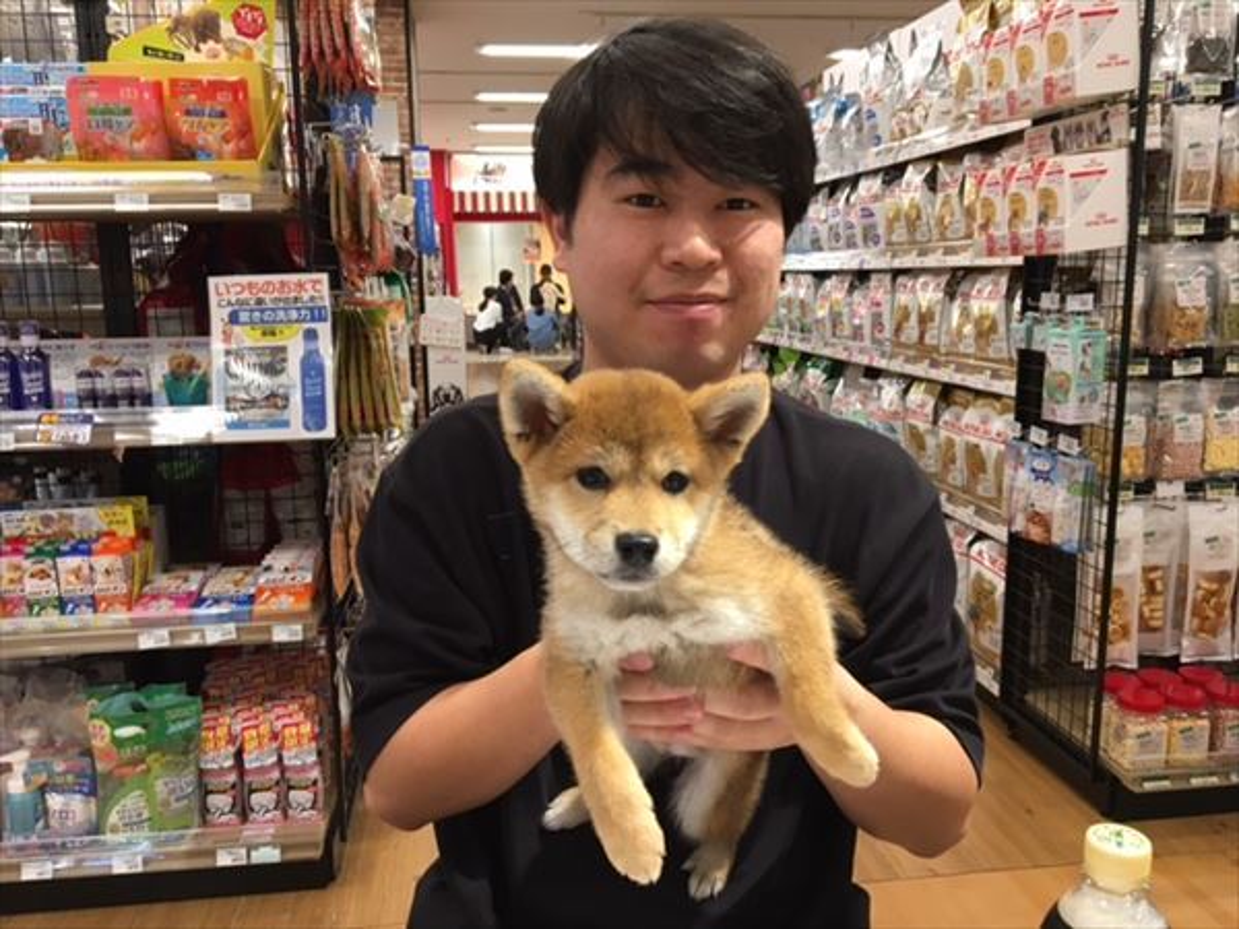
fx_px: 1038
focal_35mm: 29
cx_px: 620
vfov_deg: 48.2
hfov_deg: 61.7
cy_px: 464
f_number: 2.2
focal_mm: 4.15
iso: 64
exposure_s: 1/30
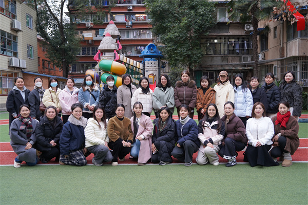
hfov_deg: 61.9
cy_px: 102
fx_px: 257
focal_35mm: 30
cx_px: 154
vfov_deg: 43.6
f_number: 4
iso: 1250
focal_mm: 30
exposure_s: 1/160
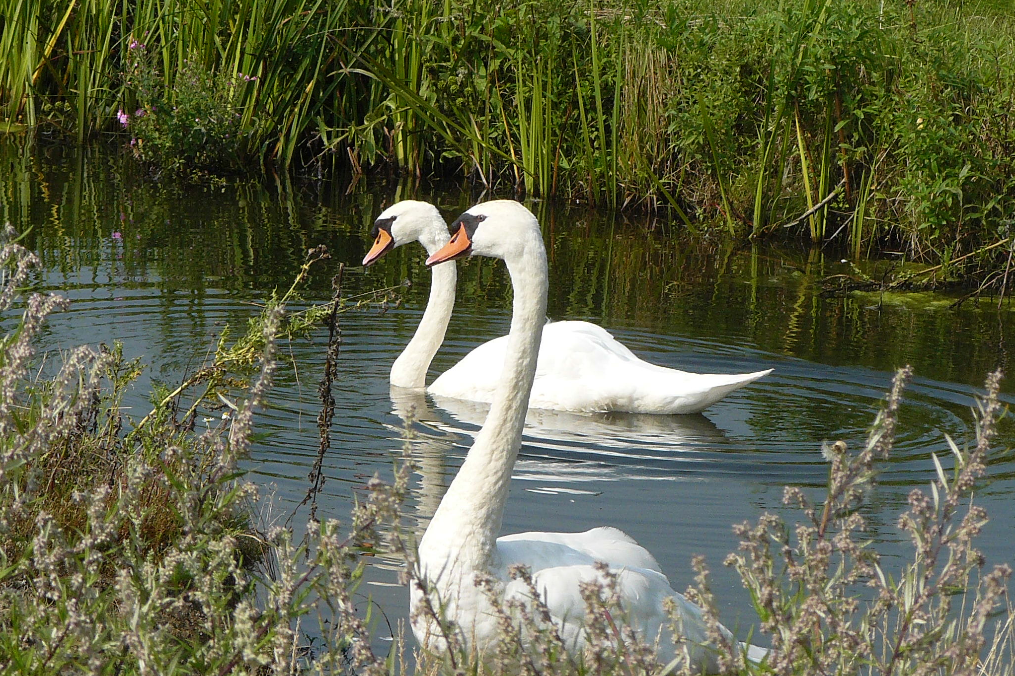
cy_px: 371
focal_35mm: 268
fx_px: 7556
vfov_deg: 5.1
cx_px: 508
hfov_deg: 7.7
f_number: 5.6
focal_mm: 28.6
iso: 100
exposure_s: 1/500
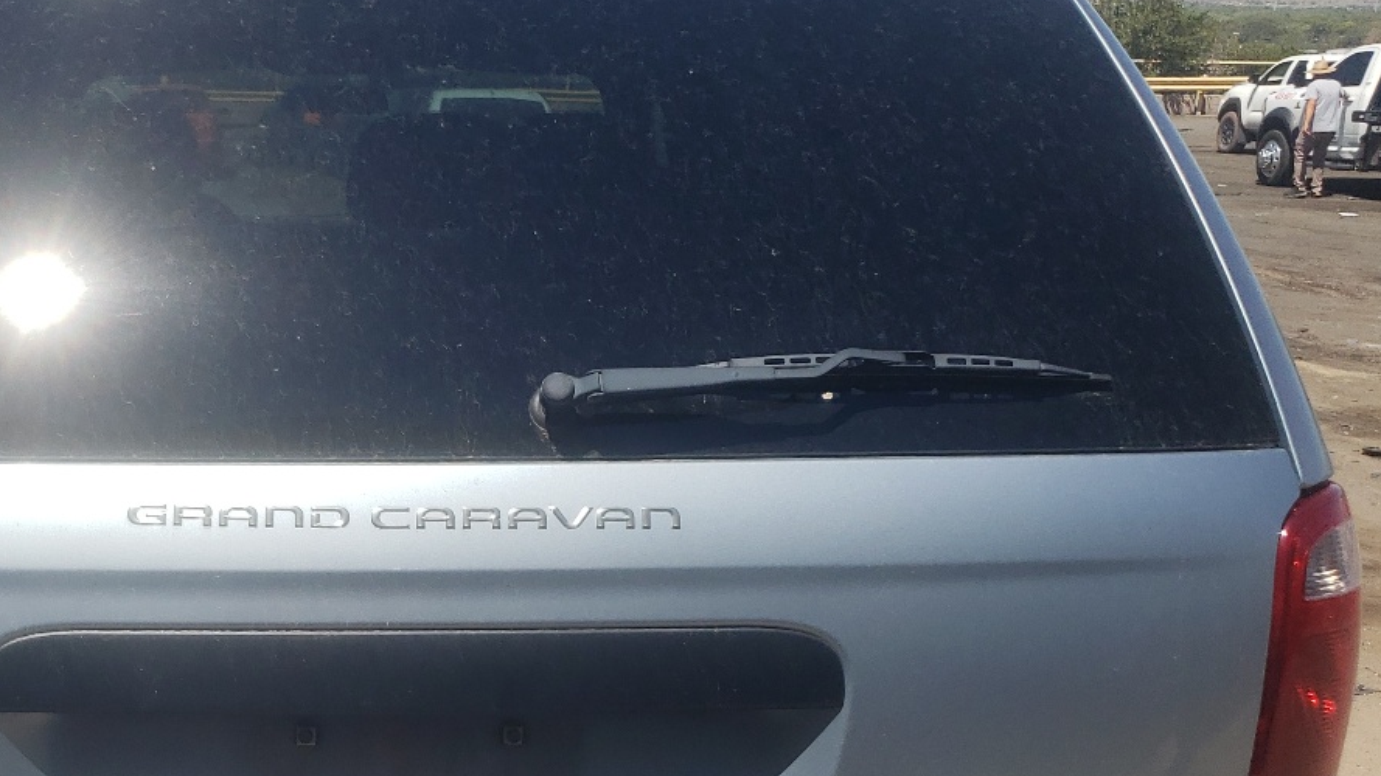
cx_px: 345
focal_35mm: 51
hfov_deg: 39.5
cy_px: 625
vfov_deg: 23.1
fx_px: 1867
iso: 50
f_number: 1.5
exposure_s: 1/3333
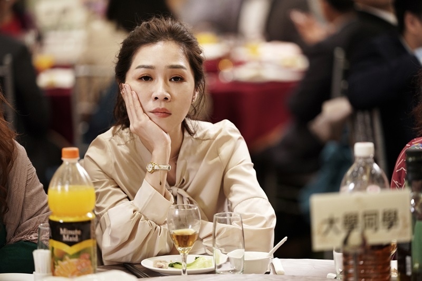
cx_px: 211
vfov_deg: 7.9
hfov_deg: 11.9
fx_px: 2027
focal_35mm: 173
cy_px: 140
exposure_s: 1/125
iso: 1000
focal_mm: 173
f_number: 2.8
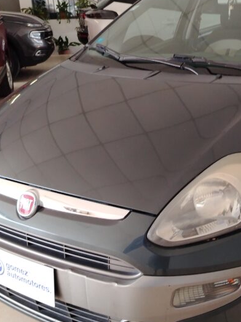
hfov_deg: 30.5
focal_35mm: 47
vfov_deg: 40.4
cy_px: 179
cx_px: 174
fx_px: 436
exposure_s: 1/100
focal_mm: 5.25
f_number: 1.75
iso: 416
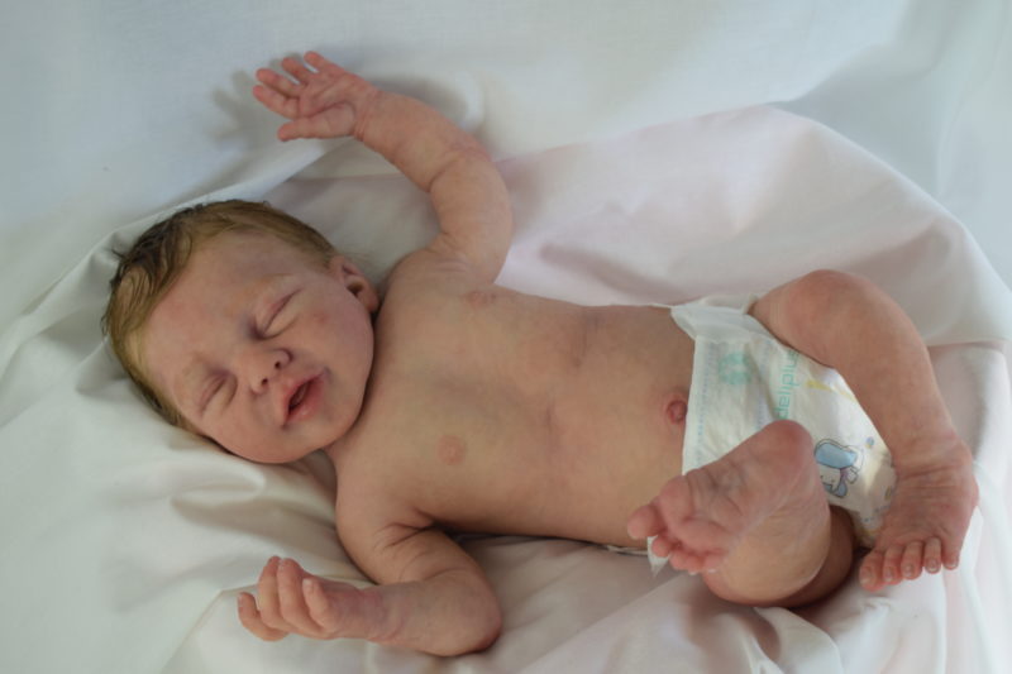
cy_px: 337
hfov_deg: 31.9
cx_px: 506
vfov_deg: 21.6
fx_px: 1771
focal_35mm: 63
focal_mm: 42
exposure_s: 1/40
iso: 100
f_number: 5.6
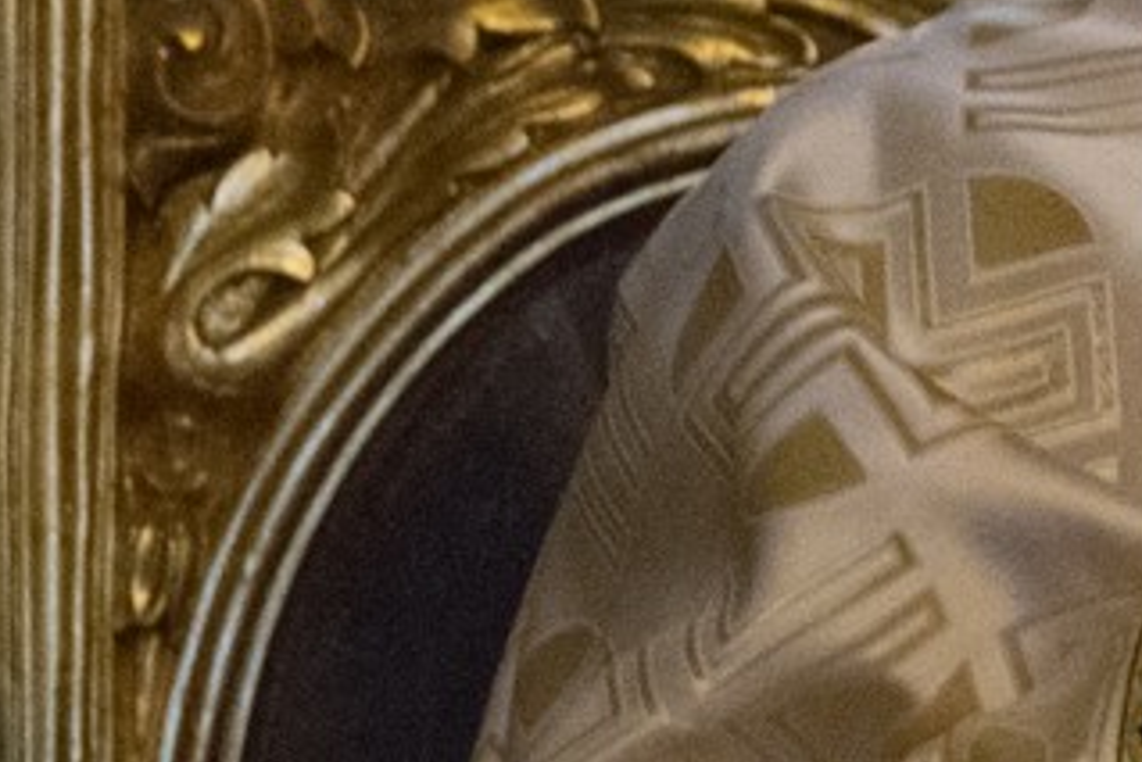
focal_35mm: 522
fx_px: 16566
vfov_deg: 2.6
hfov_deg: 3.9
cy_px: -157
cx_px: 1518
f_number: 5
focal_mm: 58
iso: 2500
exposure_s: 1/80
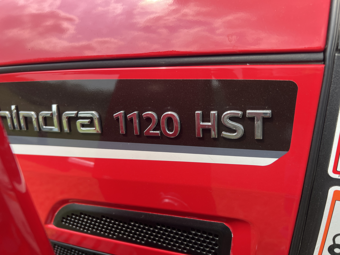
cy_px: 128
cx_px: 170
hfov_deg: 67.3
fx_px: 255
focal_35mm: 26
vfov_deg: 53.1
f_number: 1.5
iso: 50
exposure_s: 1/859
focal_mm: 5.7
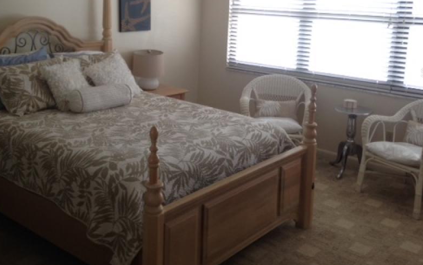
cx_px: 194
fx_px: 530
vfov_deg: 27.7
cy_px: 72
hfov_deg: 43.4
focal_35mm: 46
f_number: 2.4
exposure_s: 1/40
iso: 50
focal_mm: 4.12
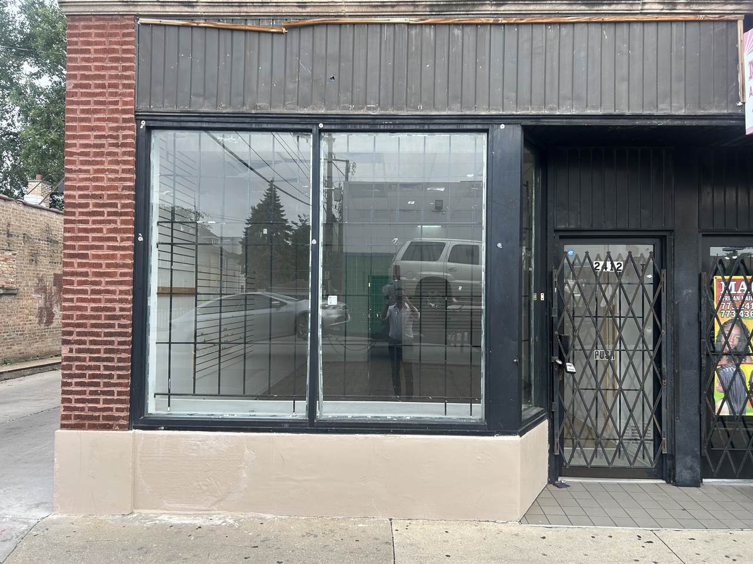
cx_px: 376
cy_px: 282
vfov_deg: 53.1
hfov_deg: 67.3
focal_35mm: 26
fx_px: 566
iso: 50
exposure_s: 1/604
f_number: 1.5
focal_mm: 5.7
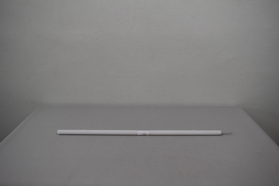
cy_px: 93
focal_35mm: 34
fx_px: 267
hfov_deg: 55.1
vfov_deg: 38.4
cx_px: 140
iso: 200
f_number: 5.6
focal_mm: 23
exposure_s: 1/125
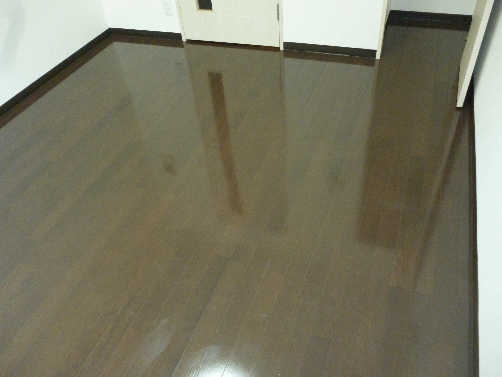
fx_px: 406
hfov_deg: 63.4
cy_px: 188
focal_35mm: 28
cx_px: 251
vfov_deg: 49.7
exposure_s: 1/60
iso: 400
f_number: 3.1
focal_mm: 5
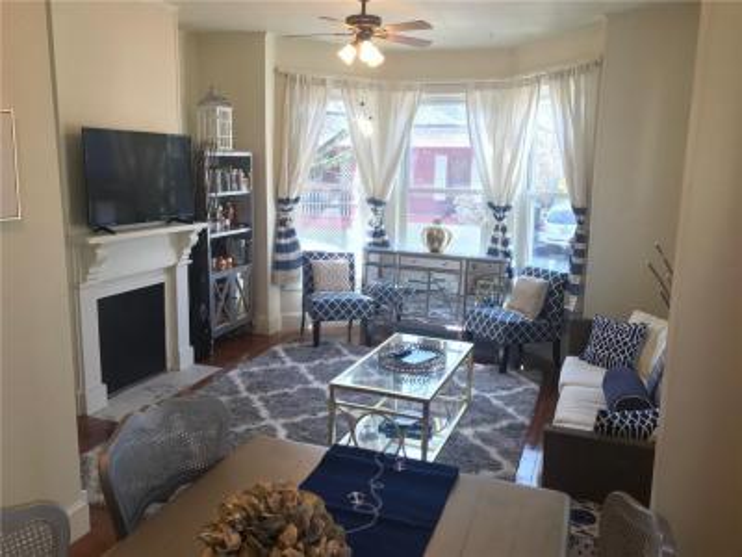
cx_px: 371
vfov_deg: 49.7
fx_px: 600
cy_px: 278
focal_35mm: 28
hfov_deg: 63.4
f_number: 1.8
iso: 25
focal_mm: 3.99
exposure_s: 1/40
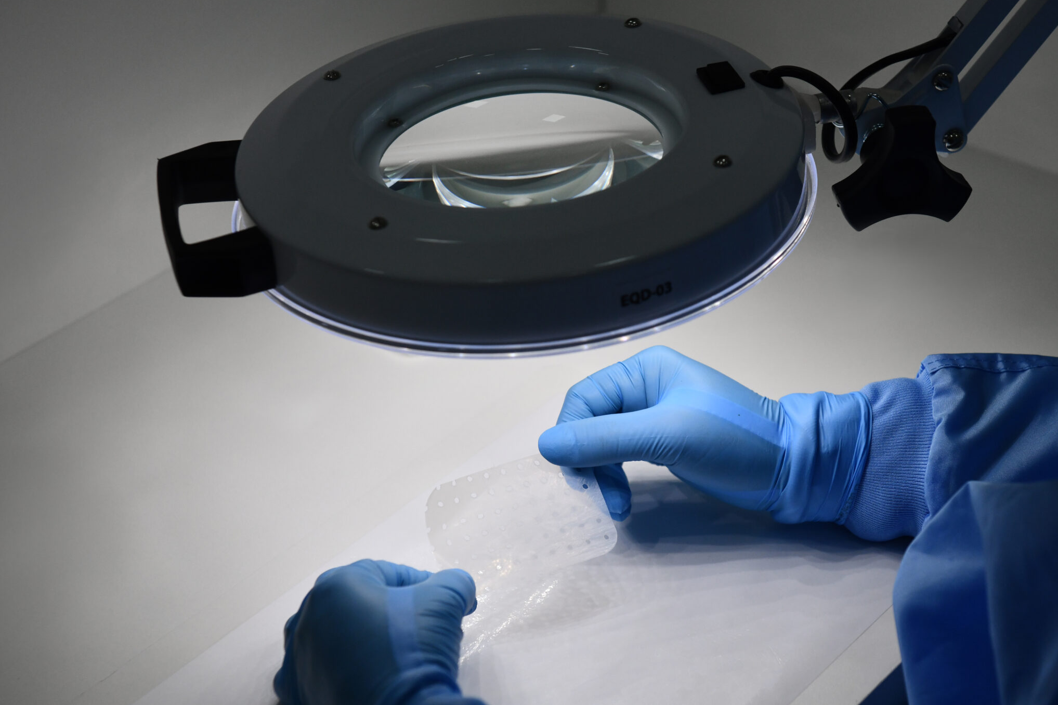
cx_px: 591
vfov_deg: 17.5
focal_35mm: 78
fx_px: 2292
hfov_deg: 26.0
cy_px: 378
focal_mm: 62
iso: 800
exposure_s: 1/4000
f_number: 5
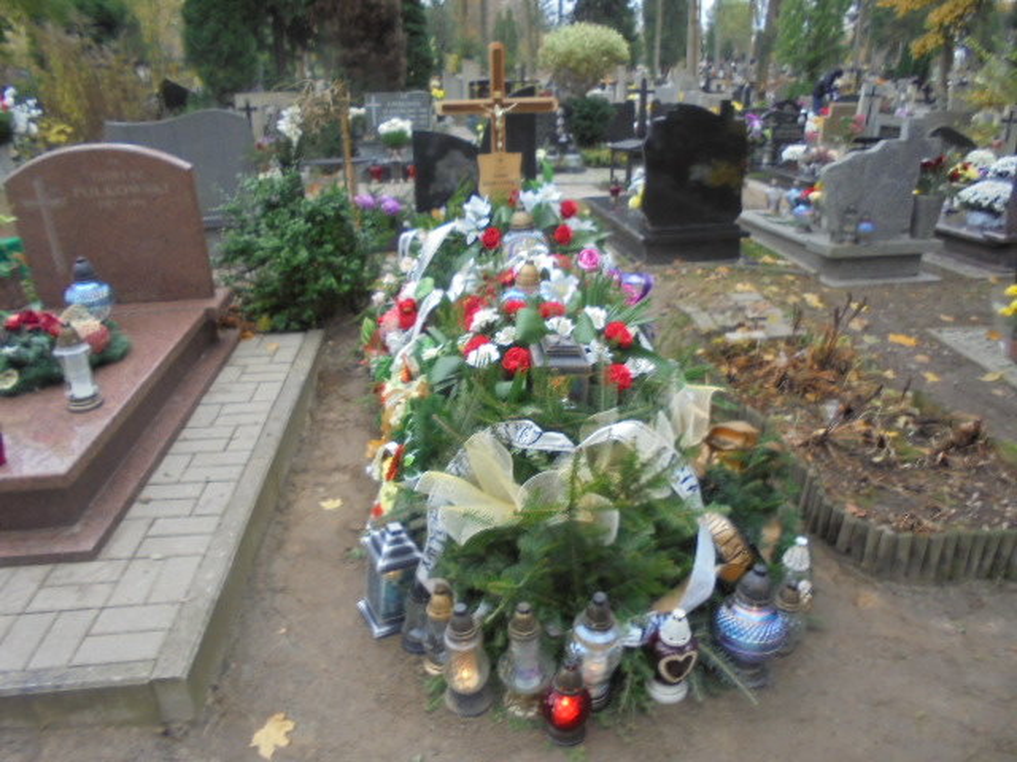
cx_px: 508
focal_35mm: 26
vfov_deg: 53.1
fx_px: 764
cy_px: 381
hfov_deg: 67.3
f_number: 3.5
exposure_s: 1/30
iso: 200
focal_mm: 4.6
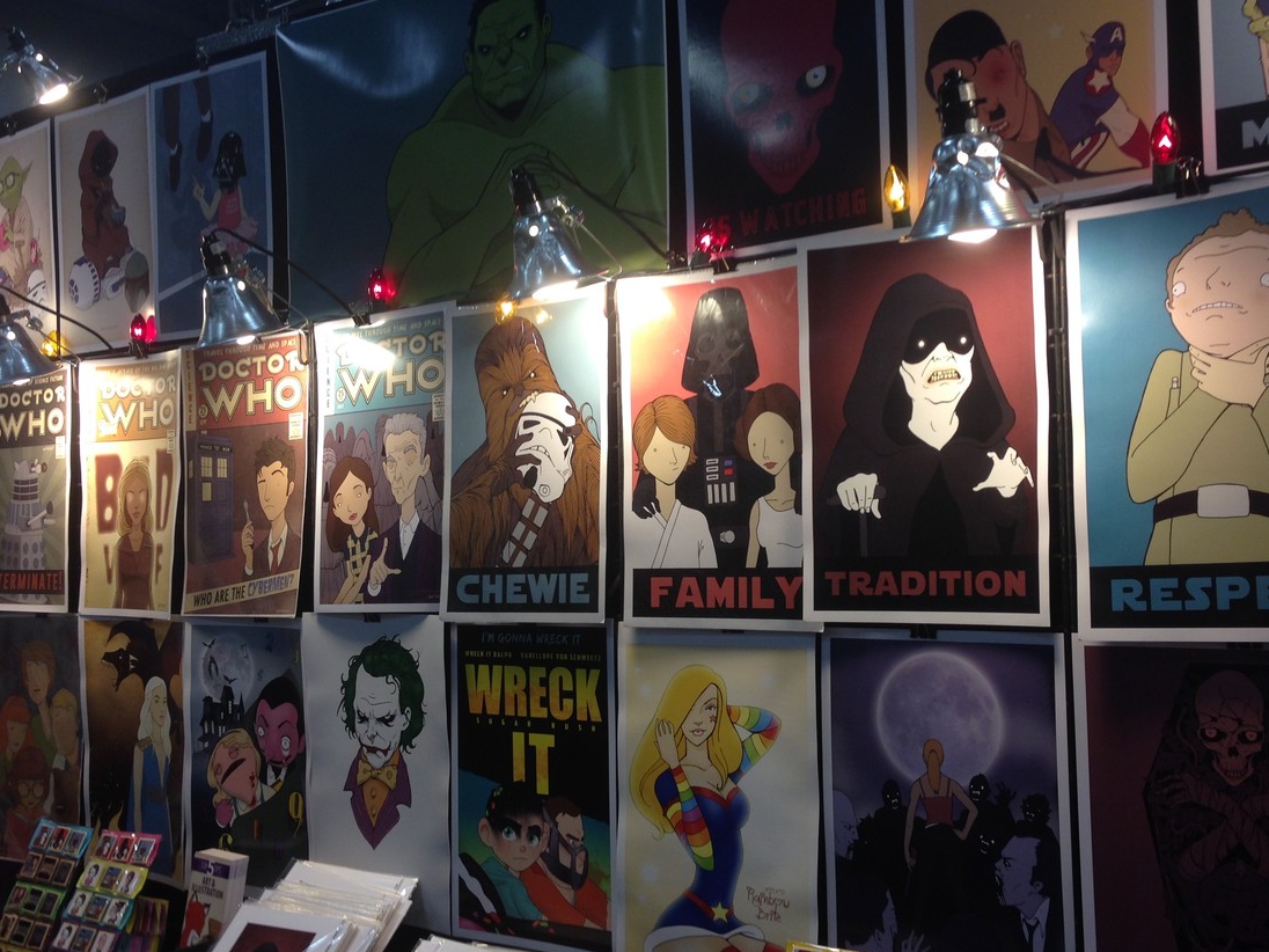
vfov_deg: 36.0
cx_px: 690
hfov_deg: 46.7
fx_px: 1466
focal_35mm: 40
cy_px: 496
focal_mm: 4.12
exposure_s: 1/60
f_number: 2.4
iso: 50
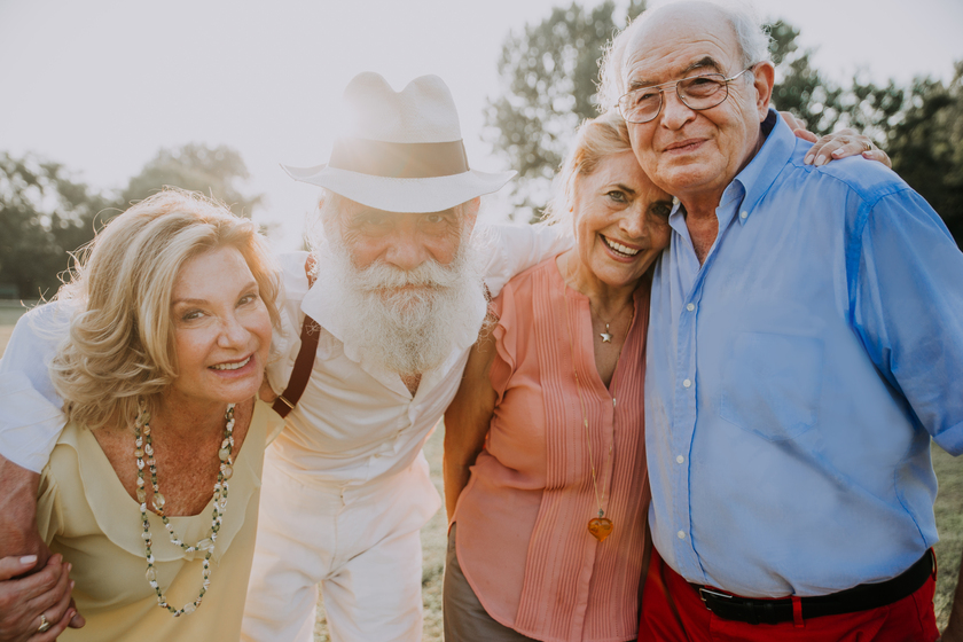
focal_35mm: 32
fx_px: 856
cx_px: 482
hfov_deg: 58.7
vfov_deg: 41.1
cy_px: 321
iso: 200
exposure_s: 1/1250
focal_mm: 32
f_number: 2.8
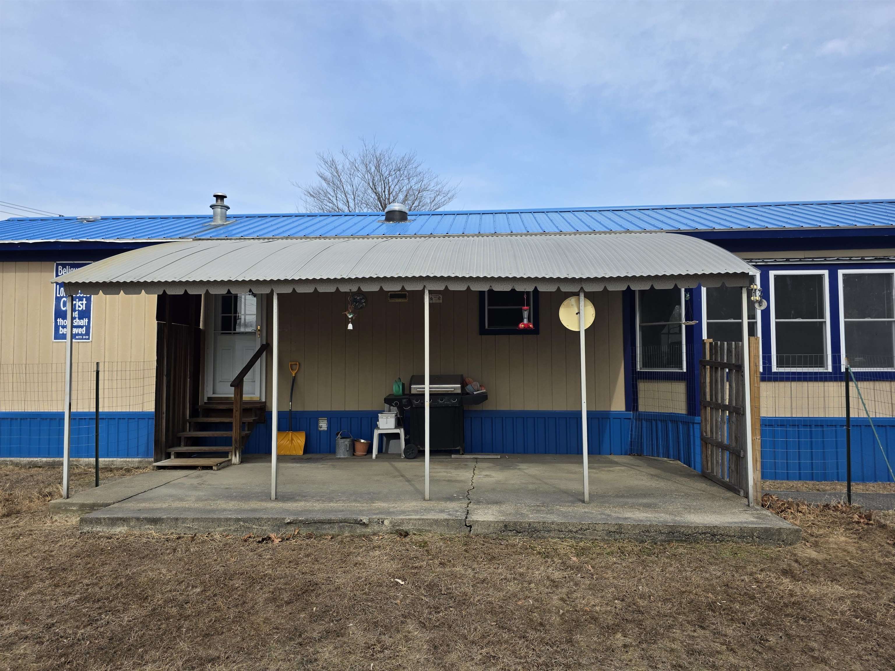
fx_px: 595
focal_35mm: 23
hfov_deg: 73.9
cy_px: 336
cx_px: 448
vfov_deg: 58.9
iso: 80
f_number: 1.7
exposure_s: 1/3972
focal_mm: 6.3
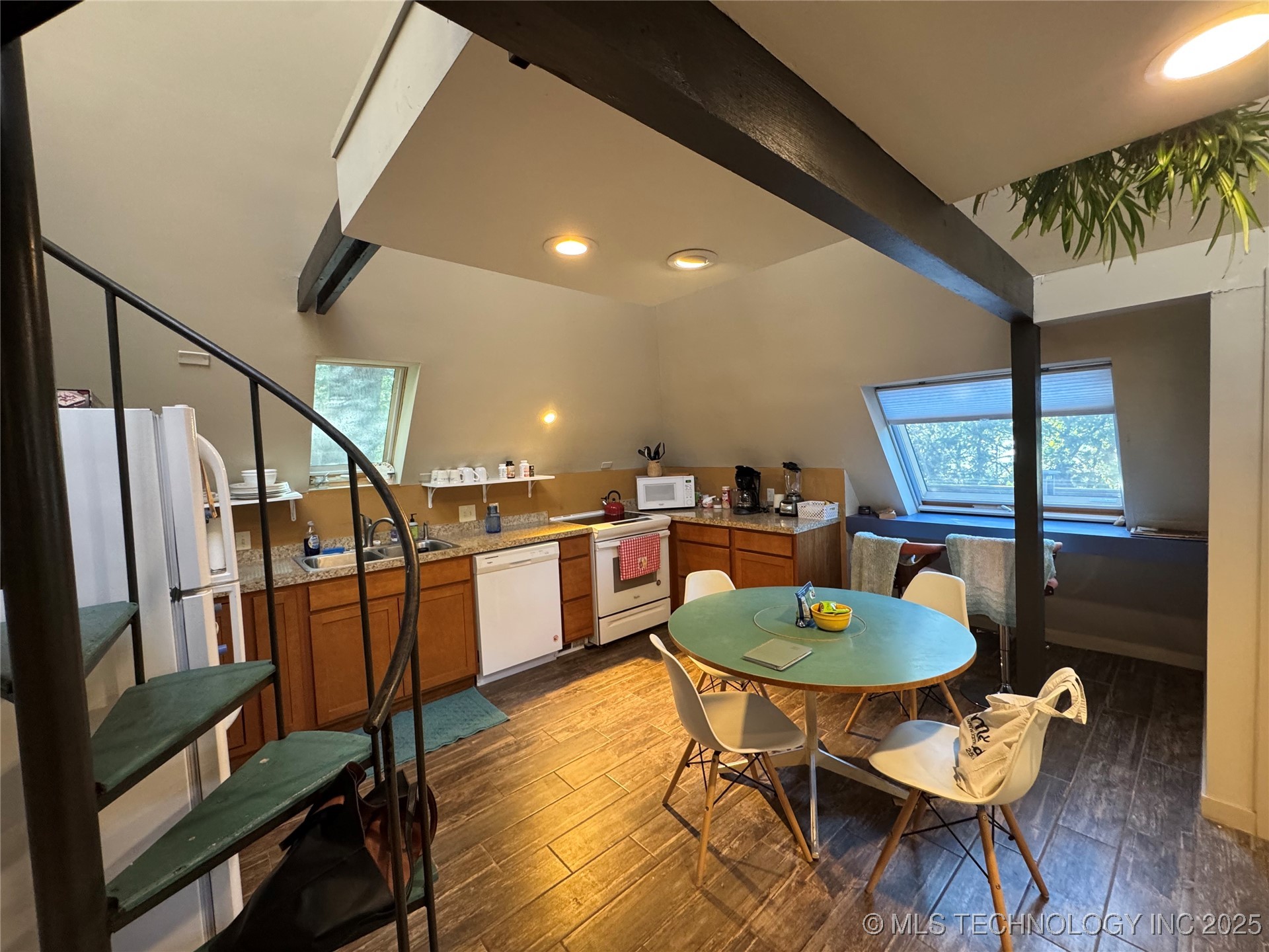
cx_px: 634
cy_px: 476
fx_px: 513
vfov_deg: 85.7
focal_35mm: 14
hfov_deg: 102.1
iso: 320
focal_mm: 2.22
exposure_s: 1/60
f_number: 2.2
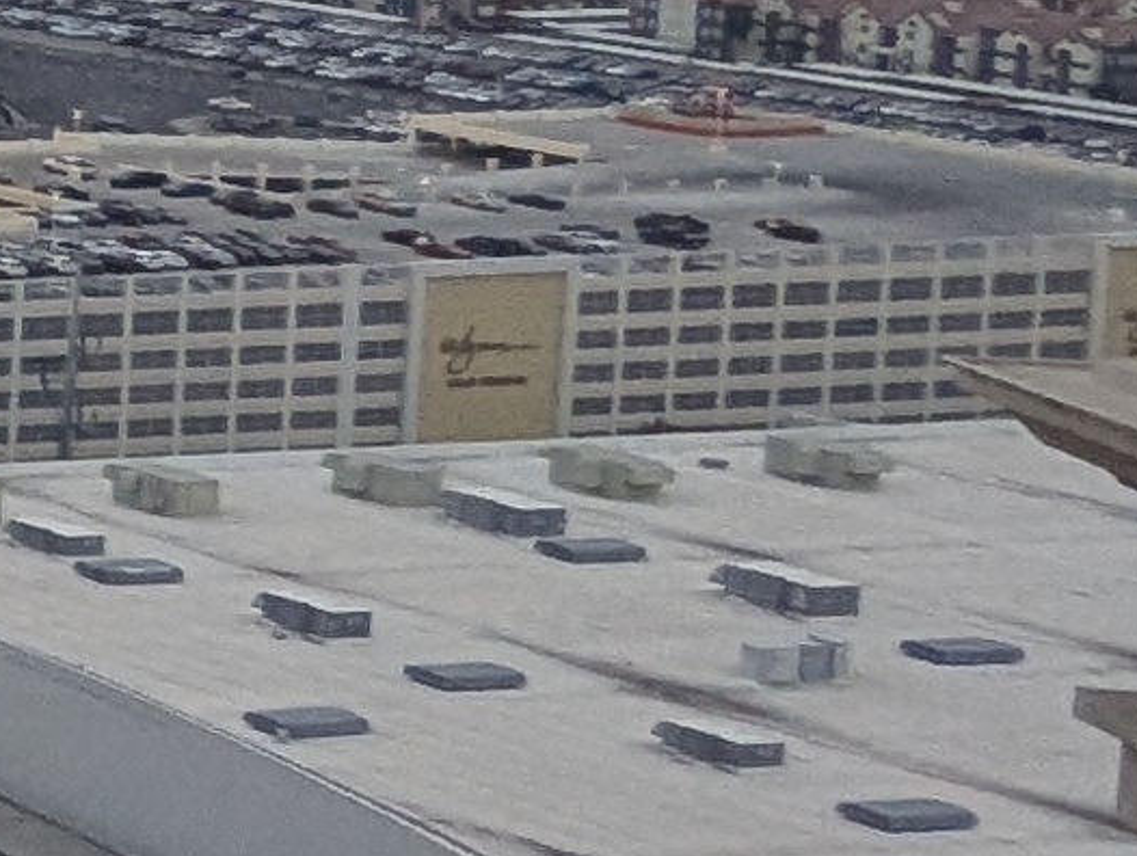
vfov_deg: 11.7
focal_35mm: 124
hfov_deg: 8.9
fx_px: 4078
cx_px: -3087
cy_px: -212
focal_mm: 2.35
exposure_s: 1/23.8
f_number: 2.2
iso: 100
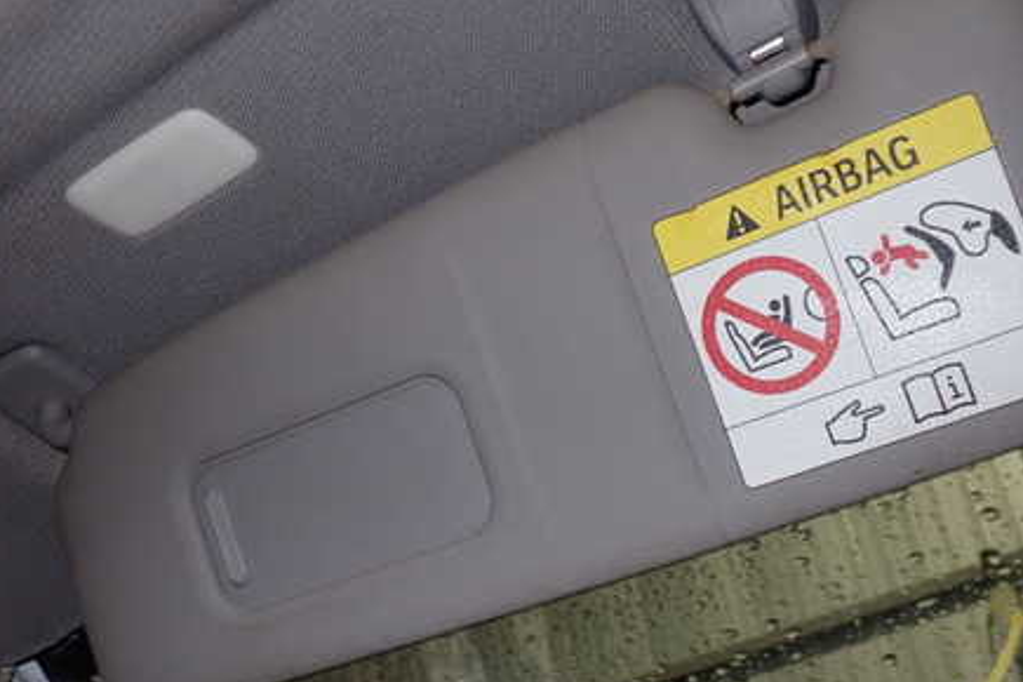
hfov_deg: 45.4
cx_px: 567
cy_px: 374
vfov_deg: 31.2
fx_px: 1222
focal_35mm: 43
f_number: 2.3
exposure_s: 1/30
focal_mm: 5.4
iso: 200
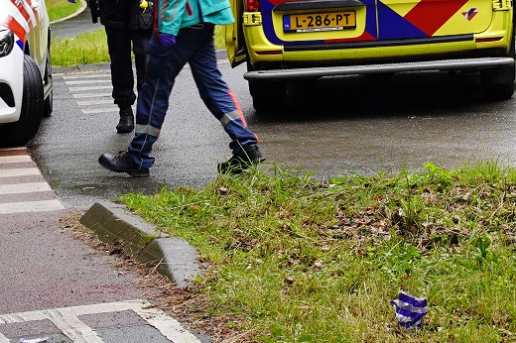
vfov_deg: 8.0
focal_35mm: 170
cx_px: 424
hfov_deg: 12.0
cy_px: -68
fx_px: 2435
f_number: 5
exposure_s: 1/100
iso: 100
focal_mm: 46
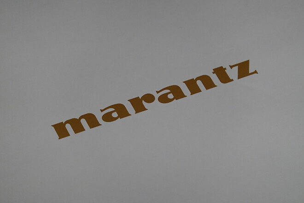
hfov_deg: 10.3
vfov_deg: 6.9
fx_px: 1689
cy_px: 102
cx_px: 152
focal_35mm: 200
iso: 800
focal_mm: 72
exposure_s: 1/100
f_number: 4.5
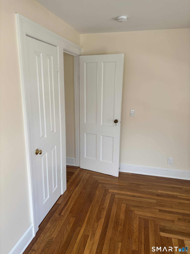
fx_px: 190
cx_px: 95
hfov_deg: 53.1
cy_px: 127
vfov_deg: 67.3
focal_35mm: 26
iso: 80
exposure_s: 1/121
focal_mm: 5.96
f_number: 1.6
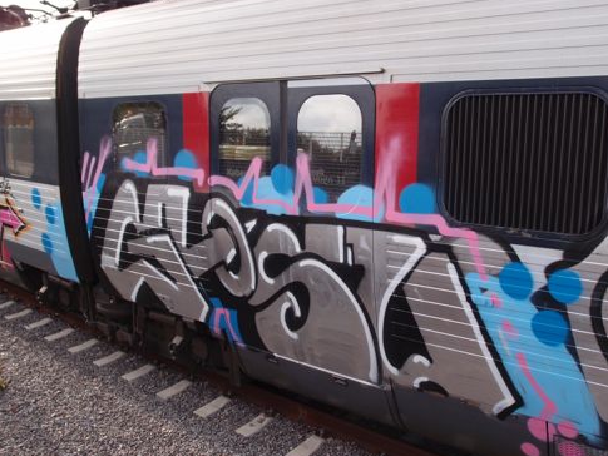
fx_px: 580
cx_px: 311
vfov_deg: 43.0
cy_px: 227
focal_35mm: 33
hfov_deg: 55.3
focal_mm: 6.87
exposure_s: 1/400
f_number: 2.8
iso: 100
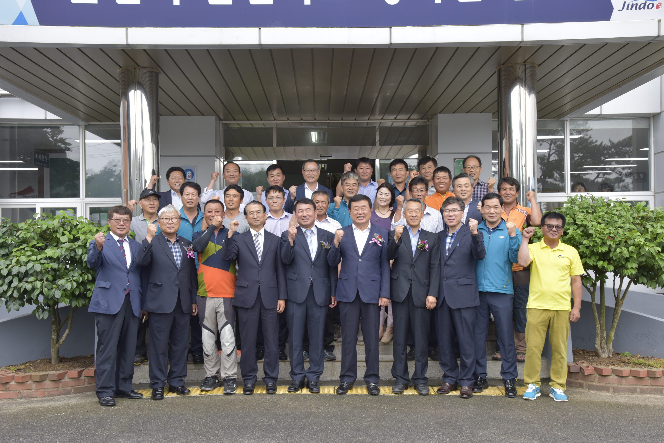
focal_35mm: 40
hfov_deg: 48.5
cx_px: 332
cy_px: 222
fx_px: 738
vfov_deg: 33.4
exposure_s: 1/200
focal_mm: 40
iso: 640
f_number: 9
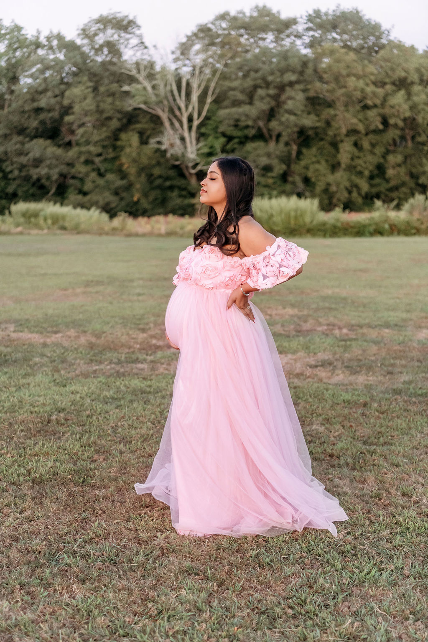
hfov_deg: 26.0
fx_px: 927
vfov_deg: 38.2
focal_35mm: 52
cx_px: 214
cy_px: 321
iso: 1250
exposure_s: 1/250
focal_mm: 52
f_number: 2.8
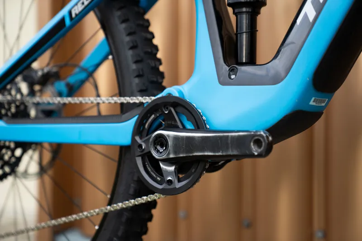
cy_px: 120
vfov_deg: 19.4
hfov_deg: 28.8
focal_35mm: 70
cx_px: 181
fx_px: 704
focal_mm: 70
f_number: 2.8
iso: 200
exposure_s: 1/500
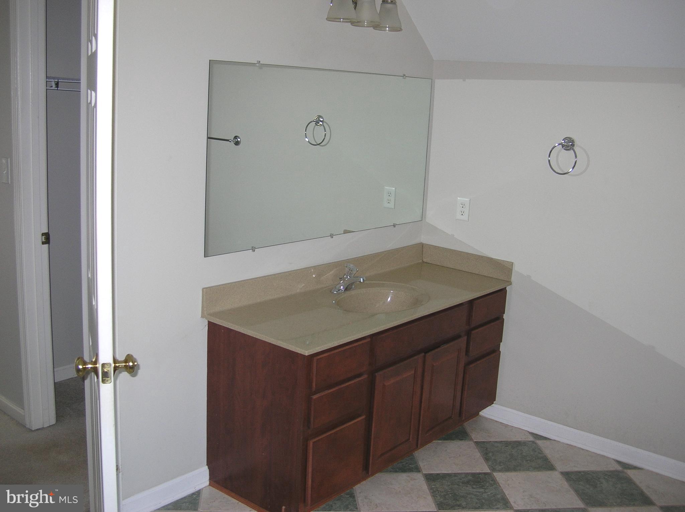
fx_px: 712
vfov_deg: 39.6
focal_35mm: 36
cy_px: 256
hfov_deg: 51.4
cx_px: 342
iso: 50
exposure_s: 1/60.1
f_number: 2.7
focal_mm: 6
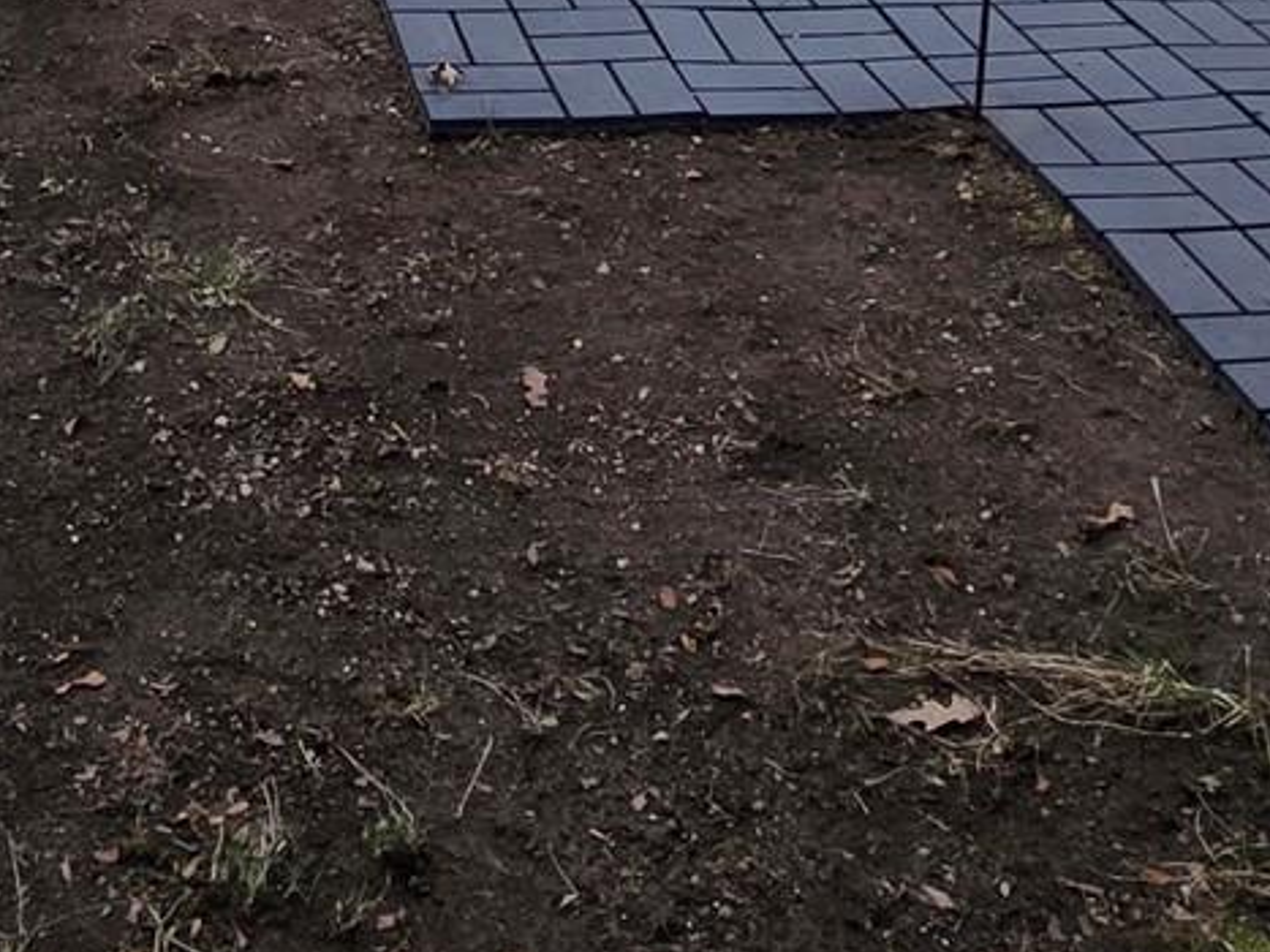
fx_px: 2091
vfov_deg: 19.7
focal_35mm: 57
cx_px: 538
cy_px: -713
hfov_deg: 33.7
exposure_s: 1/1129
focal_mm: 2.2
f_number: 2.2
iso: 50
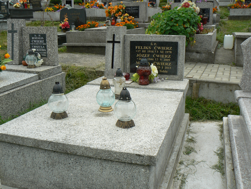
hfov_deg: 51.4
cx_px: 126
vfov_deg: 39.7
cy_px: 94
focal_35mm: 36
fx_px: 261
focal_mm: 6
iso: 80
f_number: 5.6
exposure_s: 1/125
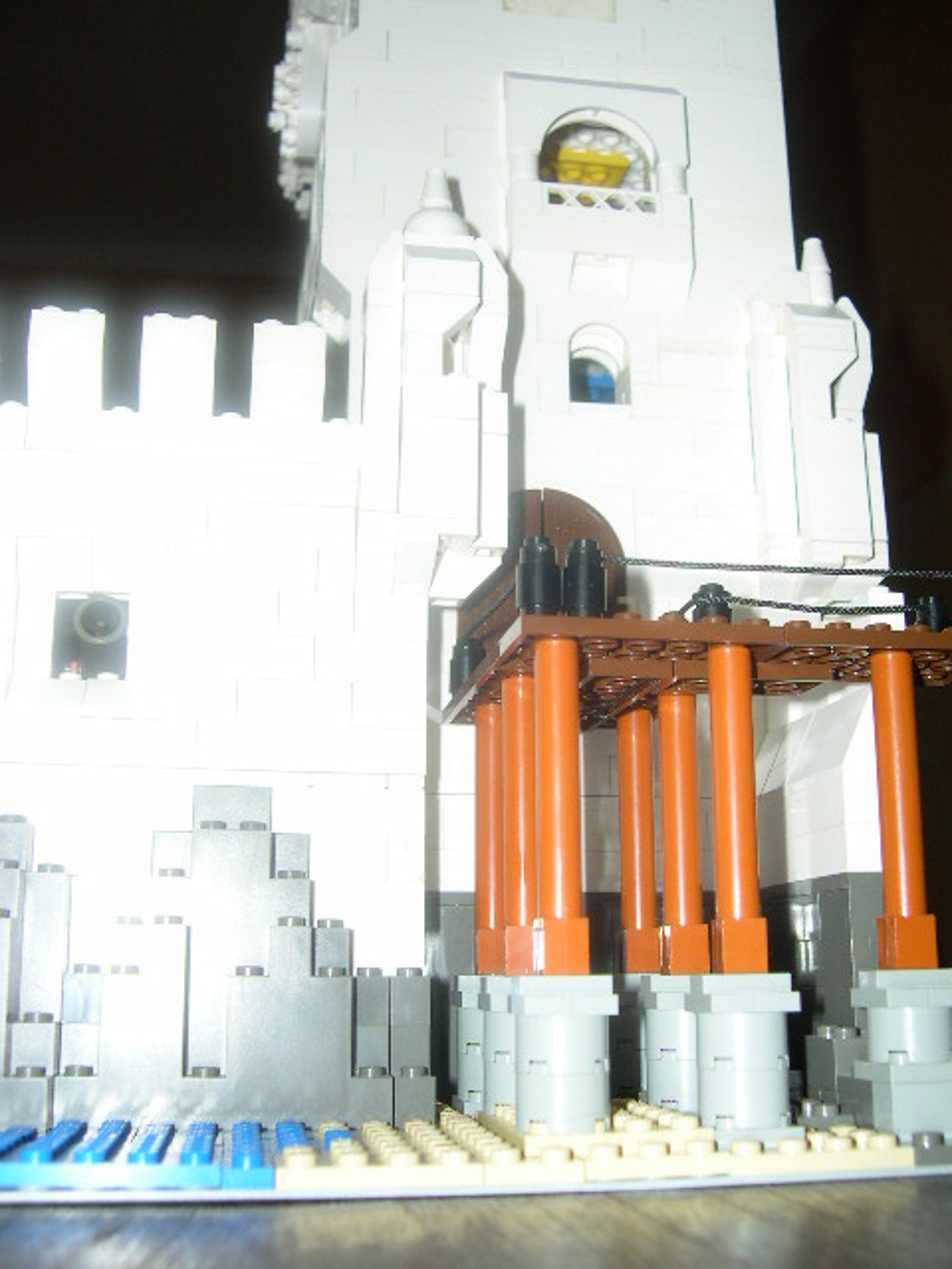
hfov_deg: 37.7
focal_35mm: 38
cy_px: 634
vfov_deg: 49.0
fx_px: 1393
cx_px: 476
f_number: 2.8
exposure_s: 1/60
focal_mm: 8
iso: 100
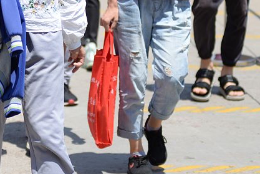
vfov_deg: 6.0
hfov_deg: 8.9
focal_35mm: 230
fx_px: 1663
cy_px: -32
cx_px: 21
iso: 200
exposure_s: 1/2500
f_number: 3.2
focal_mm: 80
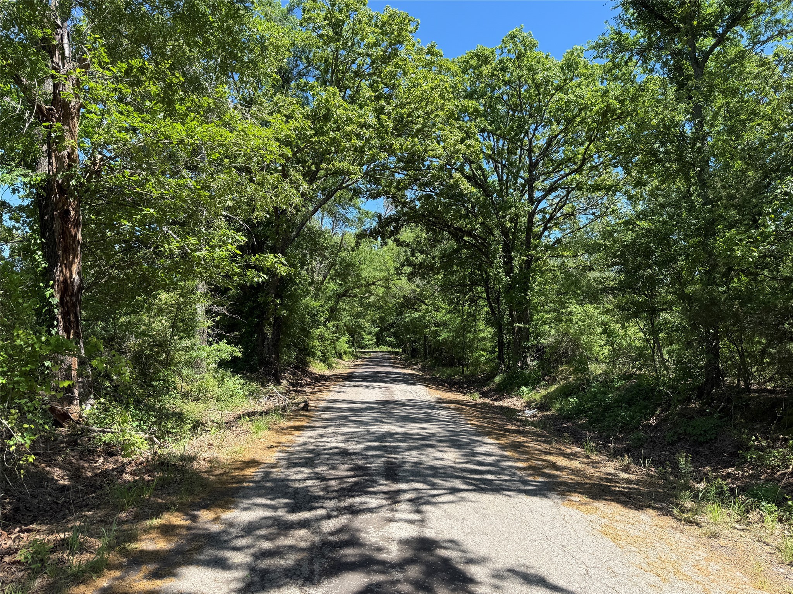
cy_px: 297
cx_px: 396
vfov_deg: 56.8
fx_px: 550
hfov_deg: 71.6
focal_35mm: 24
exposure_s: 1/1174
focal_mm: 6.76
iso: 80
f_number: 1.78
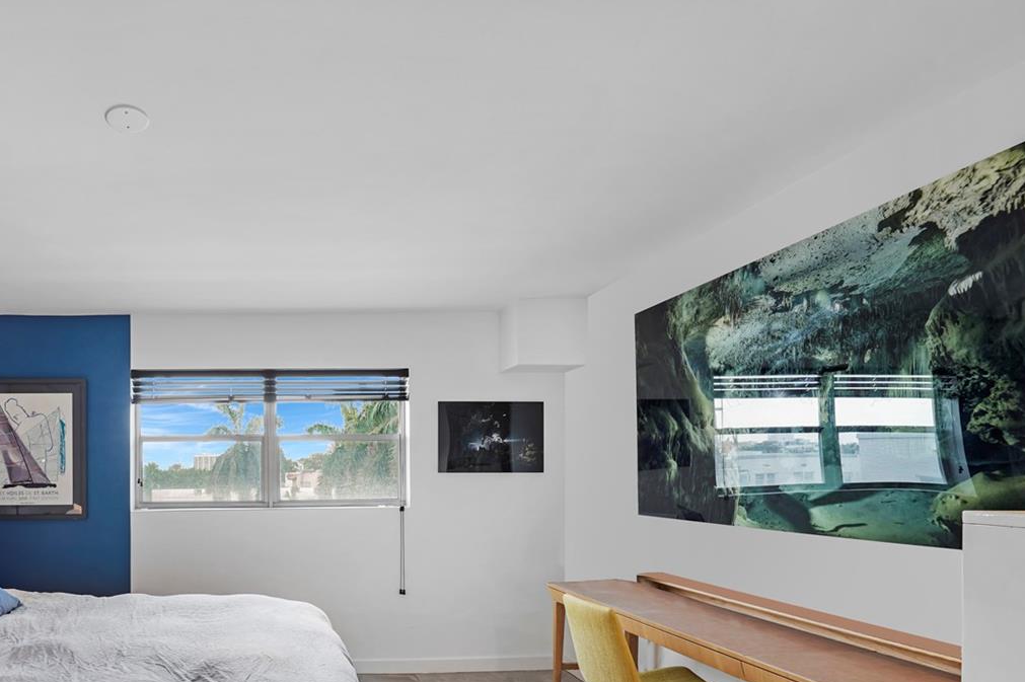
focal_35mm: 19
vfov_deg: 62.0
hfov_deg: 80.4
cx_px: 260
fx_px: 541
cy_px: 482
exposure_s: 1/1.25
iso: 200
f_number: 10
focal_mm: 12
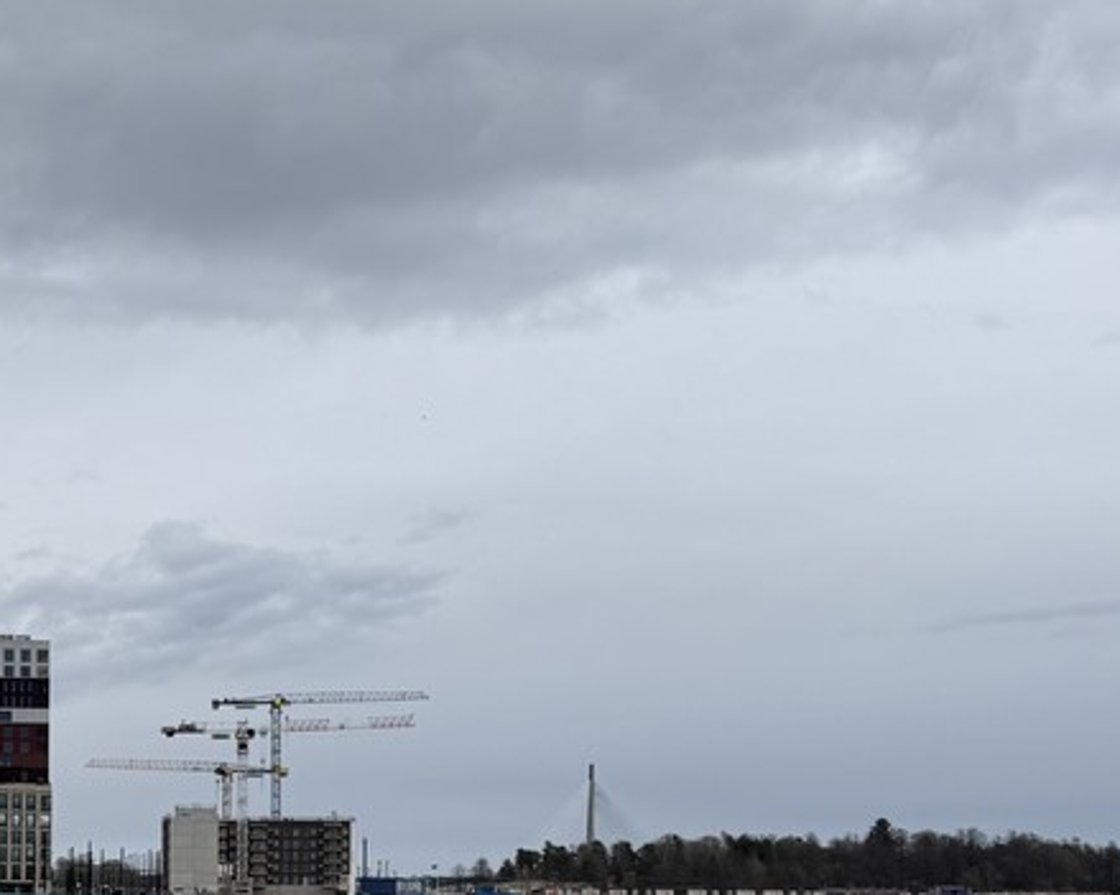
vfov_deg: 22.9
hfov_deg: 28.4
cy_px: 892
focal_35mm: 64
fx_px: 2121
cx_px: 110
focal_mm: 6.76
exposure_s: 1/7353
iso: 80
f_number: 1.78
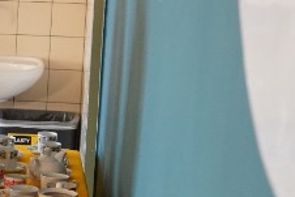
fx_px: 1189
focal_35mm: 145
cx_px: -138
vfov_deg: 9.5
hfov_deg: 13.4
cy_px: 143
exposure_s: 1/160
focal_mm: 41
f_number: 4.5
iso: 4000
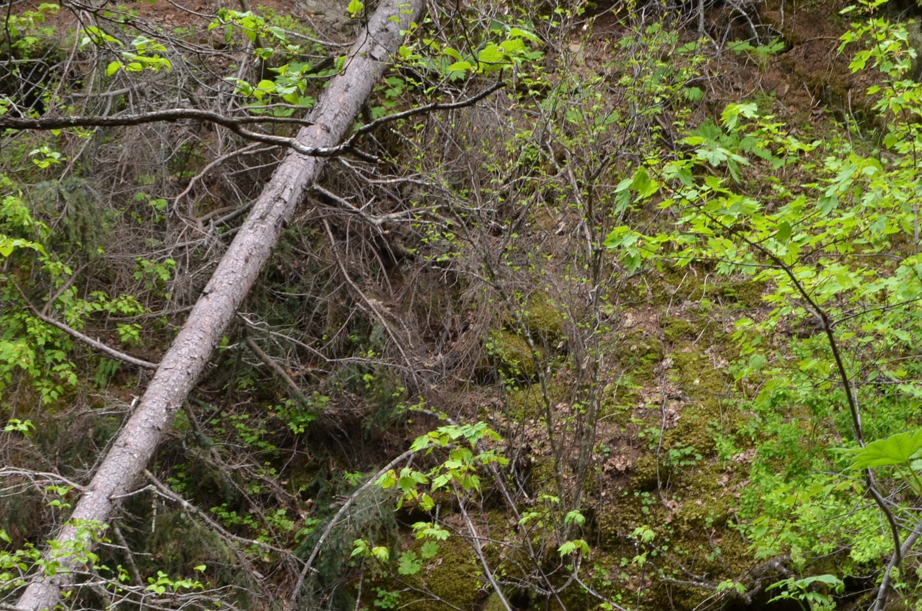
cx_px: 549
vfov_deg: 23.0
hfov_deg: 35.0
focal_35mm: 57
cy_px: 569
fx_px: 1457
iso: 100
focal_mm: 18
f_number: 11
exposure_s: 1/10
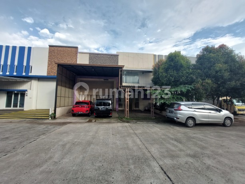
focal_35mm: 13
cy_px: 92
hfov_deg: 106.2
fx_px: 92
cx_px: 122
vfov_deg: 89.9
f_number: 2.2
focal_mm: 1.74
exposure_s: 1/241
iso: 50
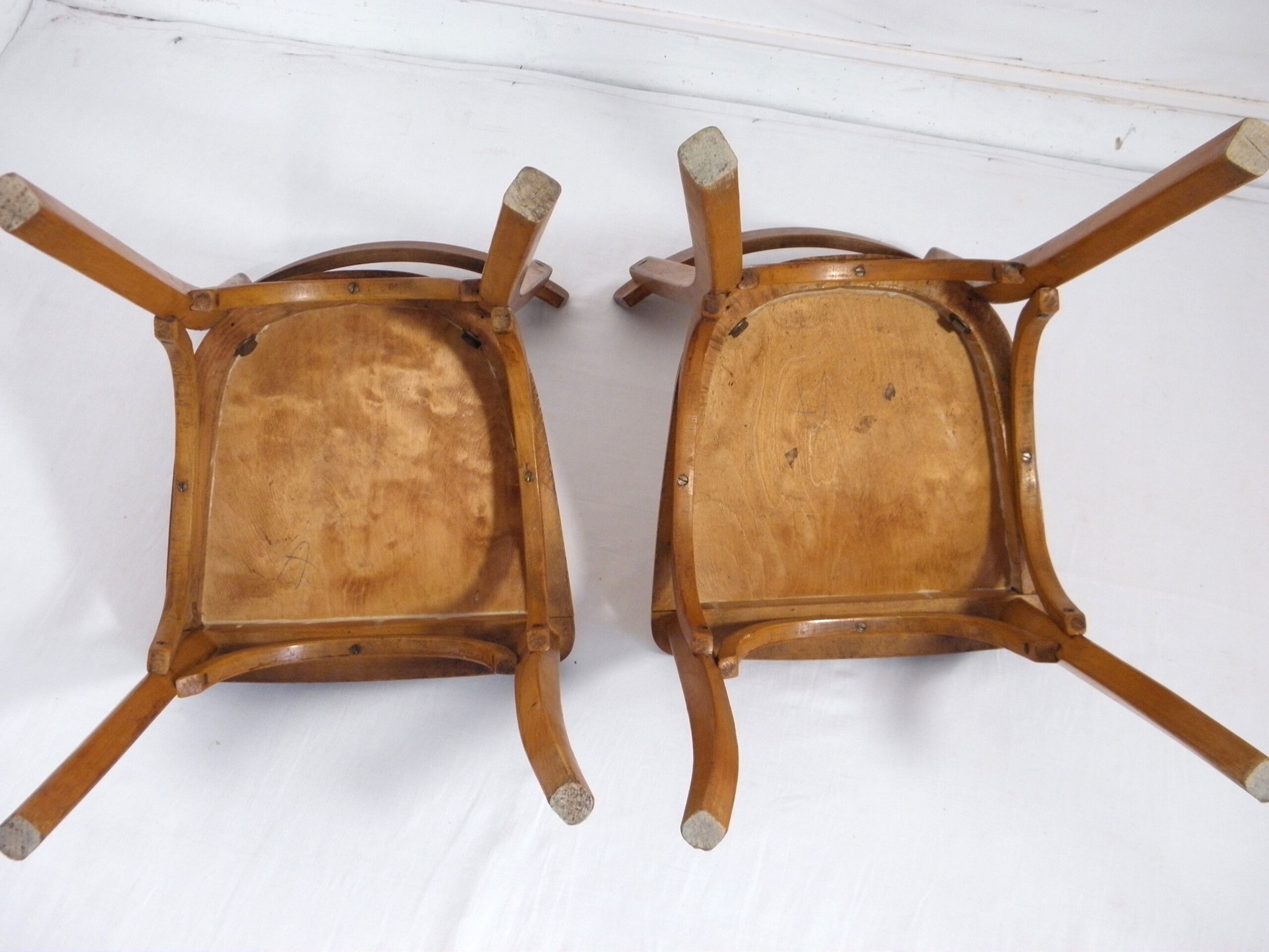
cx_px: 634
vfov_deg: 35.1
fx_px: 1503
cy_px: 476
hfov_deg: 45.8
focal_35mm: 41
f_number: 3.8
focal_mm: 7.5
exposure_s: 1/15
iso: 200
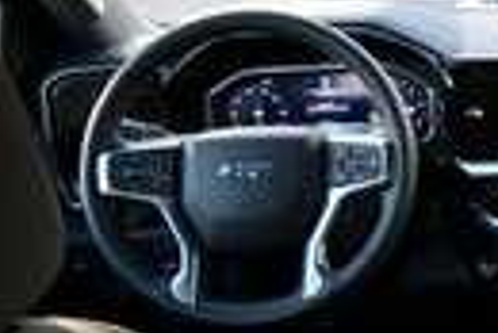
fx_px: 1066
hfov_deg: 22.5
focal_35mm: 77
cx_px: 701
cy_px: 193
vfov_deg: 17.8
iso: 800
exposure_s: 1/200
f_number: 5.3
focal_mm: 17
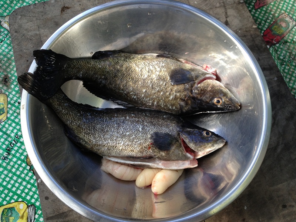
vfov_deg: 40.7
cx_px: 148
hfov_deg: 52.6
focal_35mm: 35
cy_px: 111
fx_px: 299
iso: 64
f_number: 2.4
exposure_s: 1/120
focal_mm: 4.28
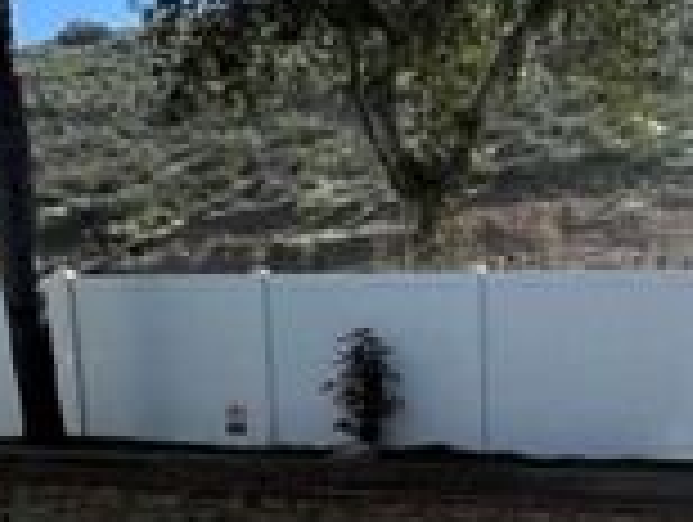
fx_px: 1083
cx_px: 657
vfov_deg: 23.7
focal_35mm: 54
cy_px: 688
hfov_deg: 33.2
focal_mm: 1.57
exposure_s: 1/1531
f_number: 1.8
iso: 32
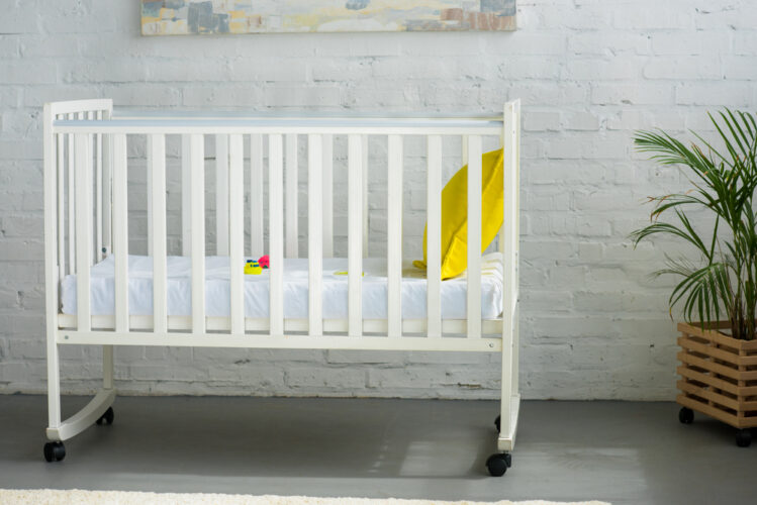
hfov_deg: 23.9
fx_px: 1788
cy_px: 252
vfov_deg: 16.1
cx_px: 378
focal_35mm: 85
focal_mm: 85
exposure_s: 1/160
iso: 160
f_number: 4
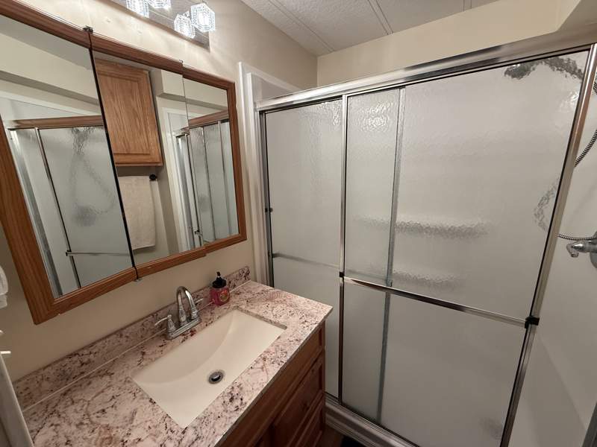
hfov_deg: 102.1
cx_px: 298
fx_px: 241
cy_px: 224
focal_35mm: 14
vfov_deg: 85.7
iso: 200
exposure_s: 1/120
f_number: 2.2
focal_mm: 2.22
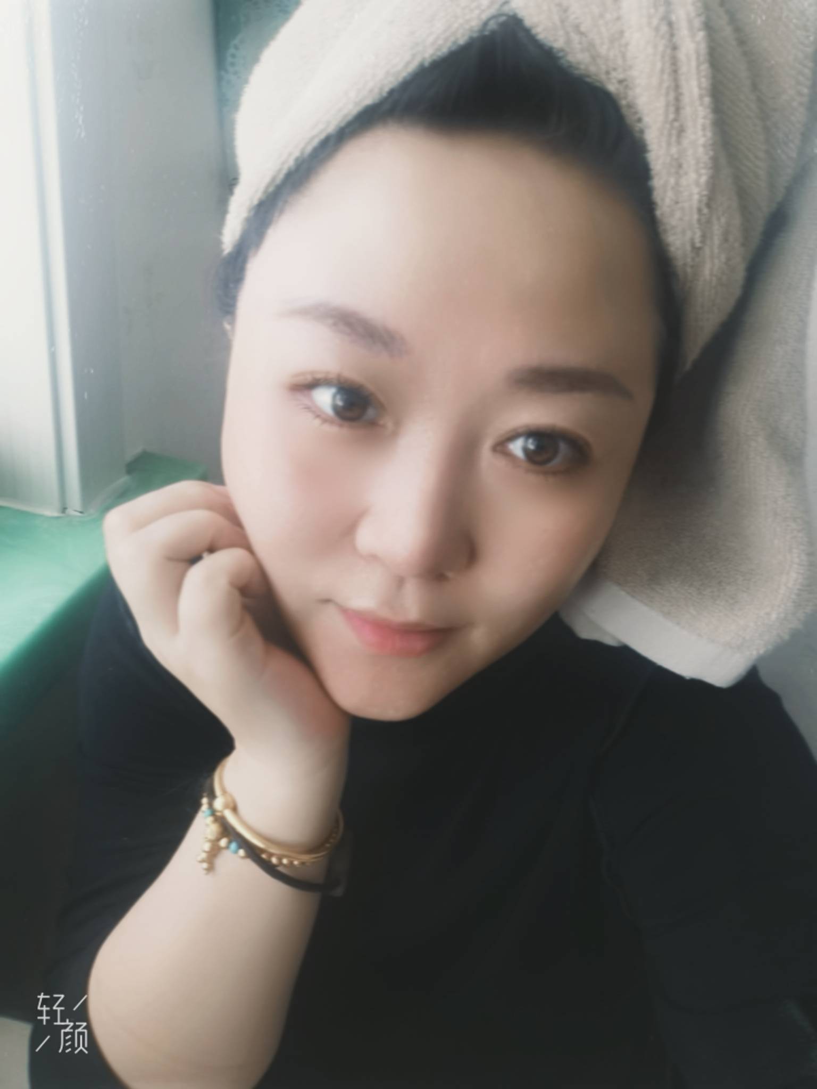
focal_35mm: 26
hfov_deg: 53.1
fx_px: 818
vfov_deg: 67.3
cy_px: 544
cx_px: 408
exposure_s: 1/100
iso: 270
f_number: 2
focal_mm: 3.85
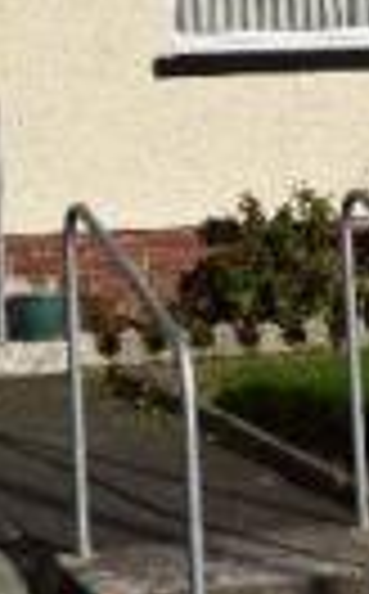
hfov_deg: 8.6
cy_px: -259
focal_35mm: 152
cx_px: 169
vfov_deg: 13.1
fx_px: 2456
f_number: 11
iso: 200
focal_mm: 20
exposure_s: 1/500
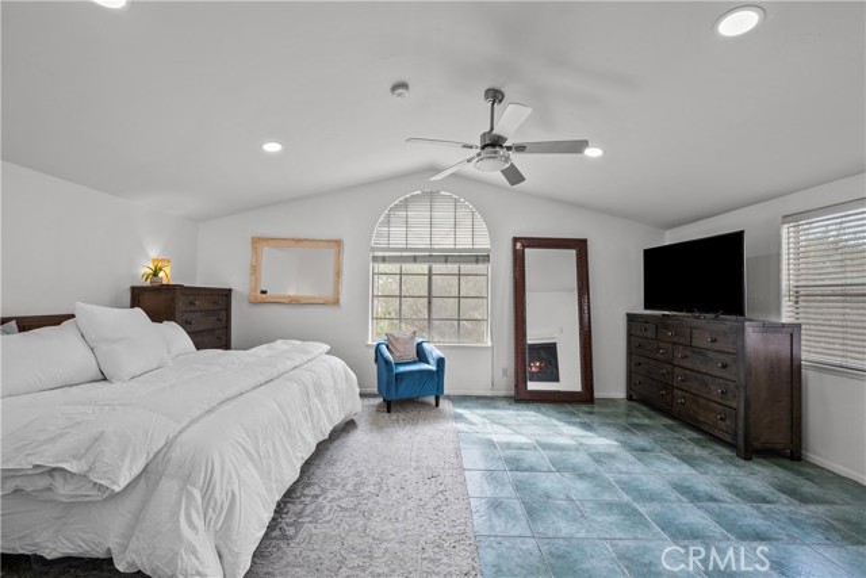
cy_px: 289
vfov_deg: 81.2
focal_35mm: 14
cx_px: 433
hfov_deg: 104.2
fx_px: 337
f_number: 9
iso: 100
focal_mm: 14
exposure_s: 1/6
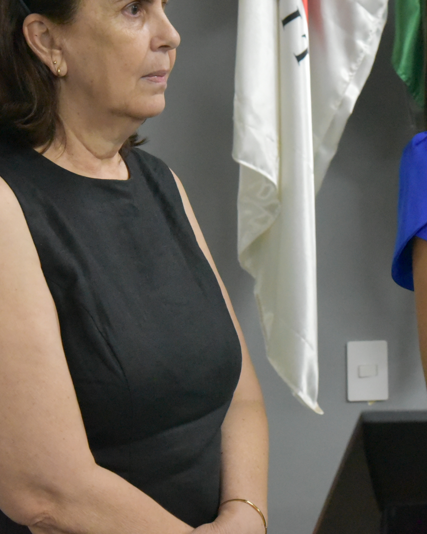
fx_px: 1612
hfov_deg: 15.0
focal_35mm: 102
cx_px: 305
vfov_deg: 18.7
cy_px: 142
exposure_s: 1/200
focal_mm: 48
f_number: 7.1
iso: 12800
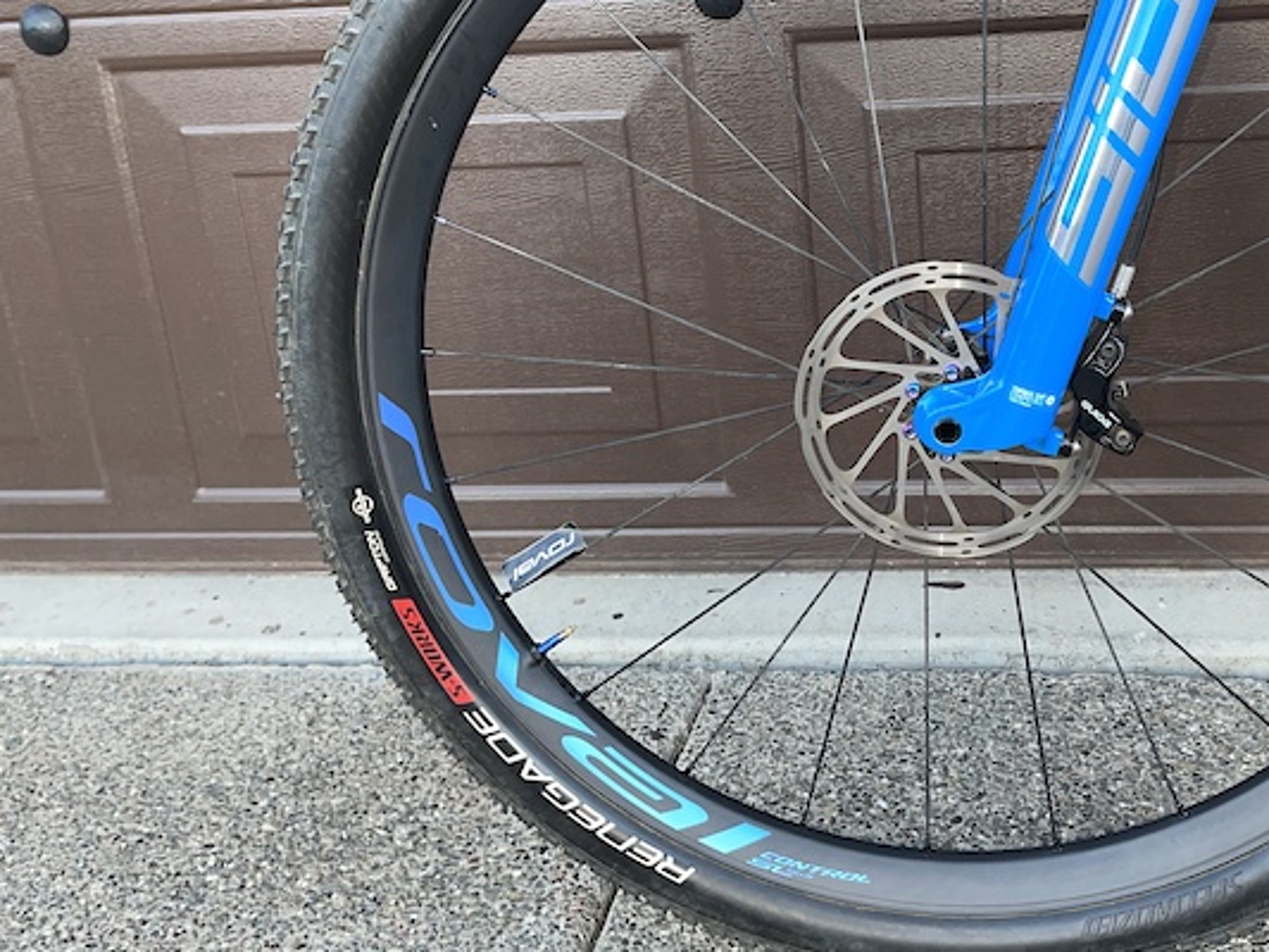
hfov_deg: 46.7
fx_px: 1430
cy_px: 302
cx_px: 893
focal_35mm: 39
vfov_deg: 36.4
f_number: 1.6
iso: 50
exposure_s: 1/121
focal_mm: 5.1
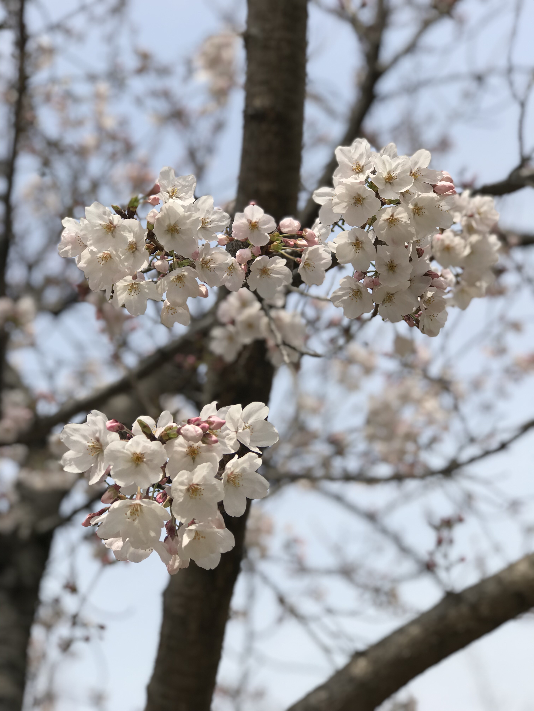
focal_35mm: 57
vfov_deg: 33.8
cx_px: 267
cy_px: 356
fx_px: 1172
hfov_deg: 25.7
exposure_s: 1/977
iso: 20
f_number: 2.8
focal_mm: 6.6
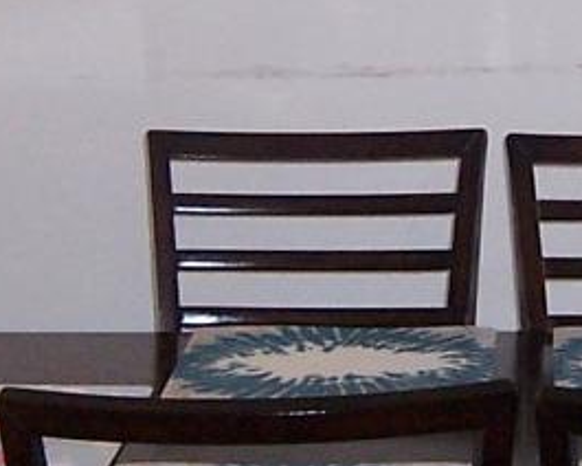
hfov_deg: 11.0
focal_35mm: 175
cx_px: 430
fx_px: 3014
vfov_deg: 8.8
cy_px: 123
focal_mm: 5.5
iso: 140
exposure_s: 1/60
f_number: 2.8
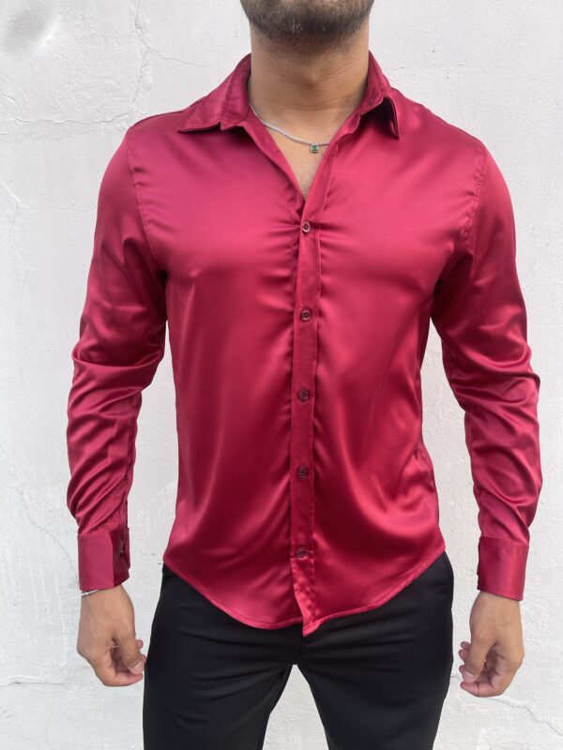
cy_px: 375
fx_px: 542
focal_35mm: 25
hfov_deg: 54.9
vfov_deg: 69.4
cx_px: 282
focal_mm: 5.1
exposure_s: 1/120
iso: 32
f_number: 1.6
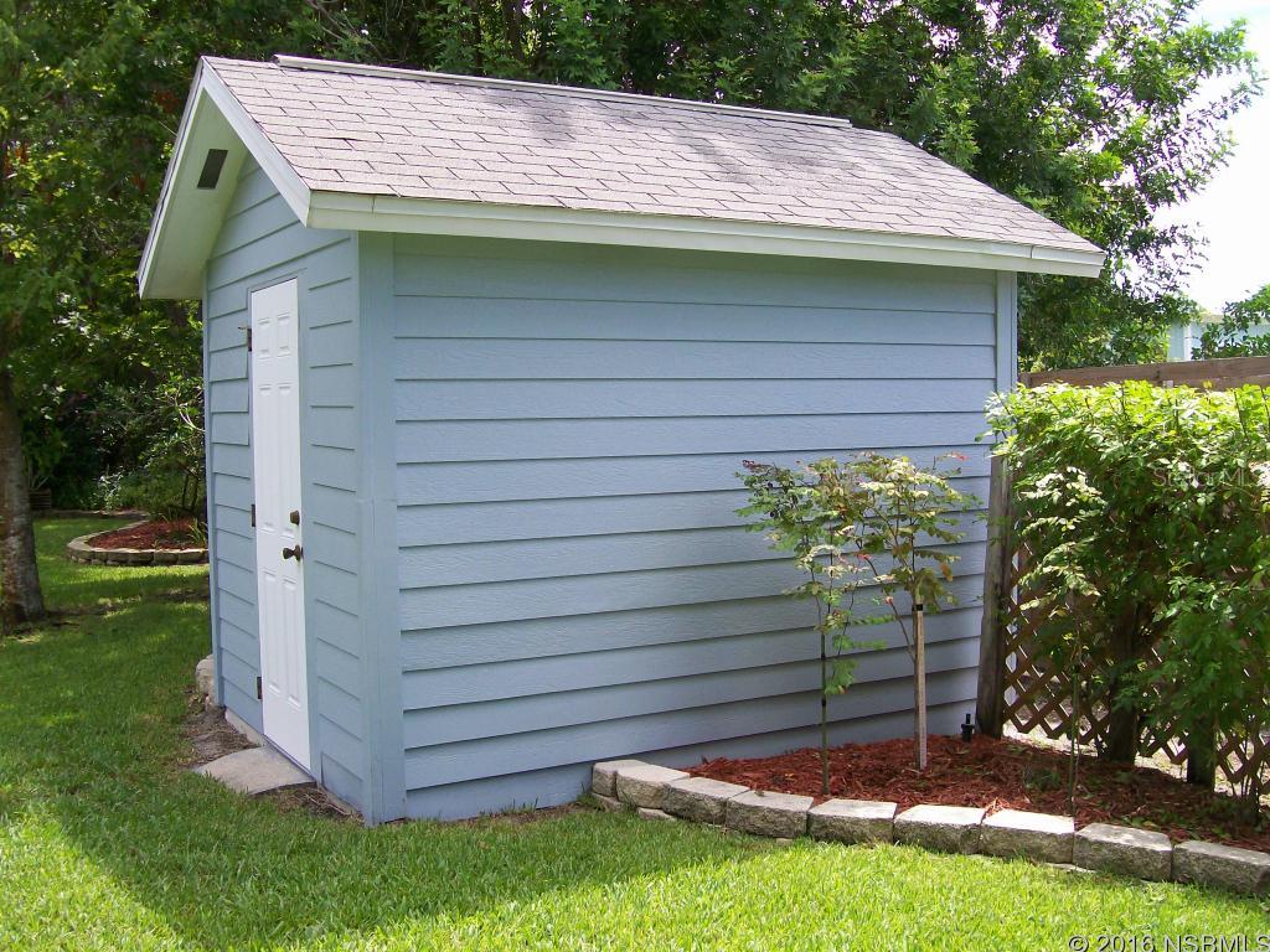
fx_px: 1321
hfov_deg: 51.4
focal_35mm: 36
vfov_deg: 39.7
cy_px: 476
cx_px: 635
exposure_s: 1/450
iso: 80
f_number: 2.7
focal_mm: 6
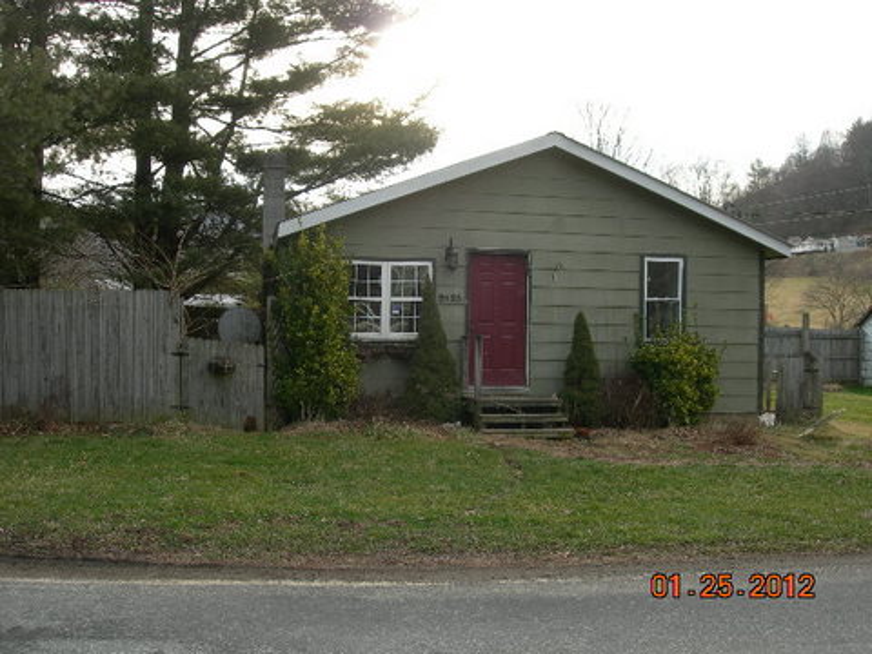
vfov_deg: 37.7
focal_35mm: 38
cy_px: 327
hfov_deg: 49.0
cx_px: 436
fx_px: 957
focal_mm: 7.8
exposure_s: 1/103
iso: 50
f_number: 4.8
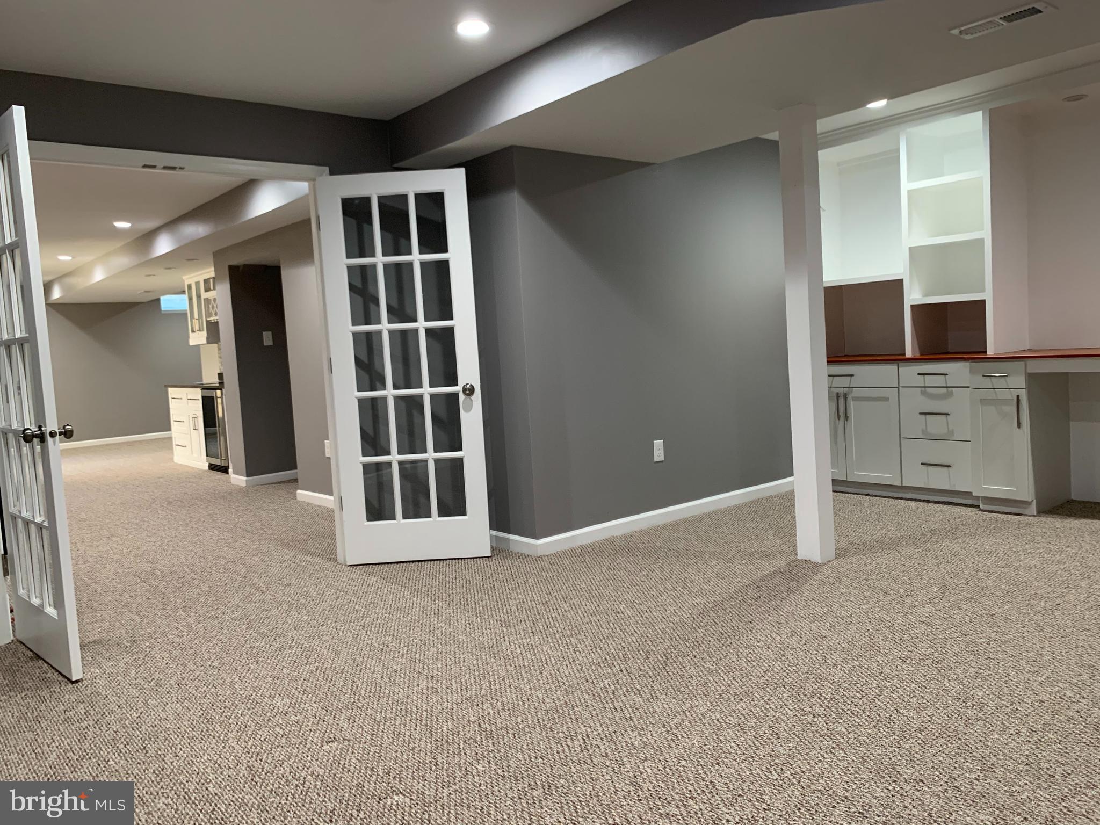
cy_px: 412
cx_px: 550
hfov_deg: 67.3
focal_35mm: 26
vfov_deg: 53.1
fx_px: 826
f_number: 1.8
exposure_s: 1/60
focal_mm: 4.25
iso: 200
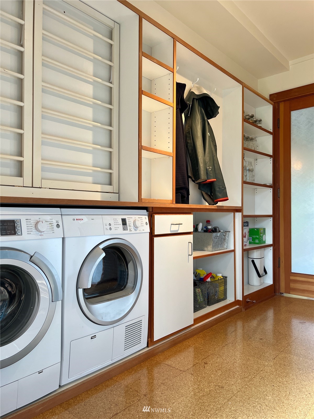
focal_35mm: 26
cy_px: 210
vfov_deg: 67.3
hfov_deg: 53.1
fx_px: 314
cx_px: 157
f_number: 1.5
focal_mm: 5.7
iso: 100
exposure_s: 1/120
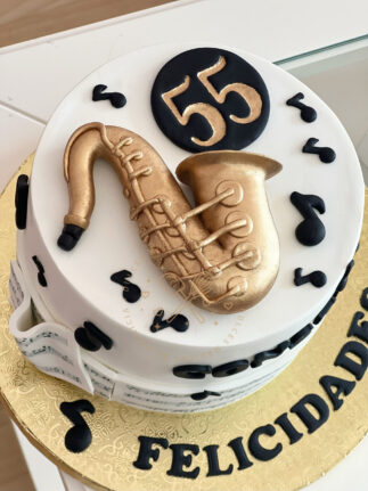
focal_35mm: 77
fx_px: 1092
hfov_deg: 19.1
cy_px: 246
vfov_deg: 25.3
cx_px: 184
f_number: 2.8
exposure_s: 1/121
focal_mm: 9
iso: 64
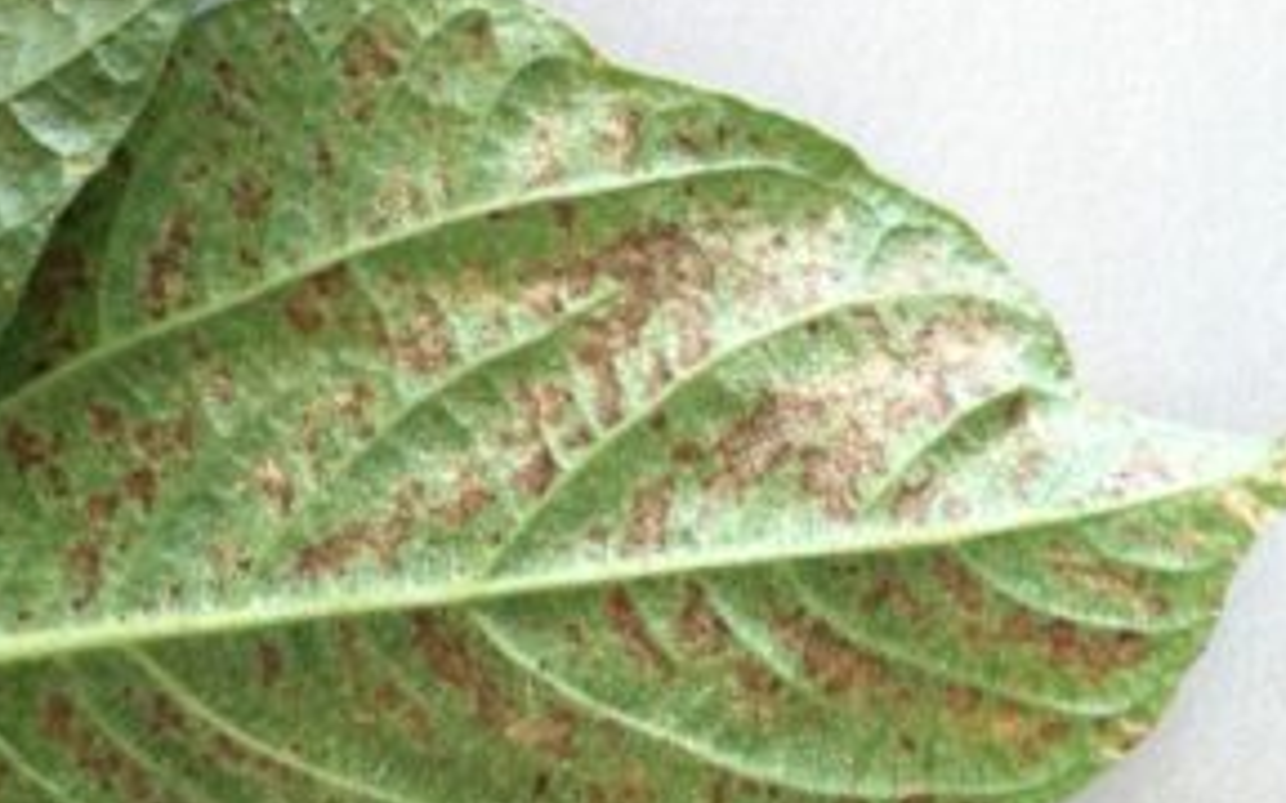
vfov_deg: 25.2
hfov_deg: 39.5
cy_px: 562
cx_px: 545
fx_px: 1787
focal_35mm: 51
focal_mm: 3.85
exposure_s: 1/15
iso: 100
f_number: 2.8
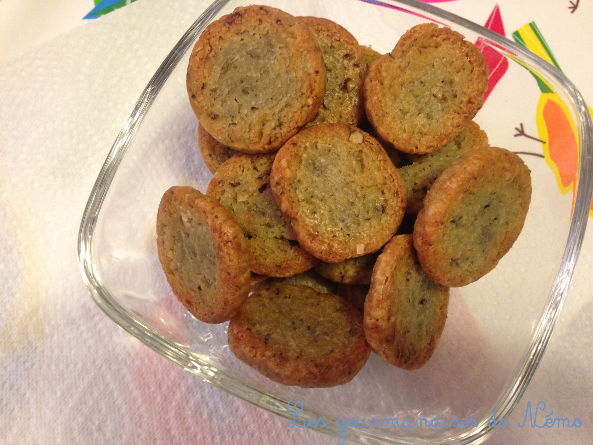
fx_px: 565
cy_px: 222
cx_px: 296
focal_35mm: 33
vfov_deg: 42.9
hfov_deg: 55.4
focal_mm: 4.12
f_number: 2.4
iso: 200
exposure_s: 1/20
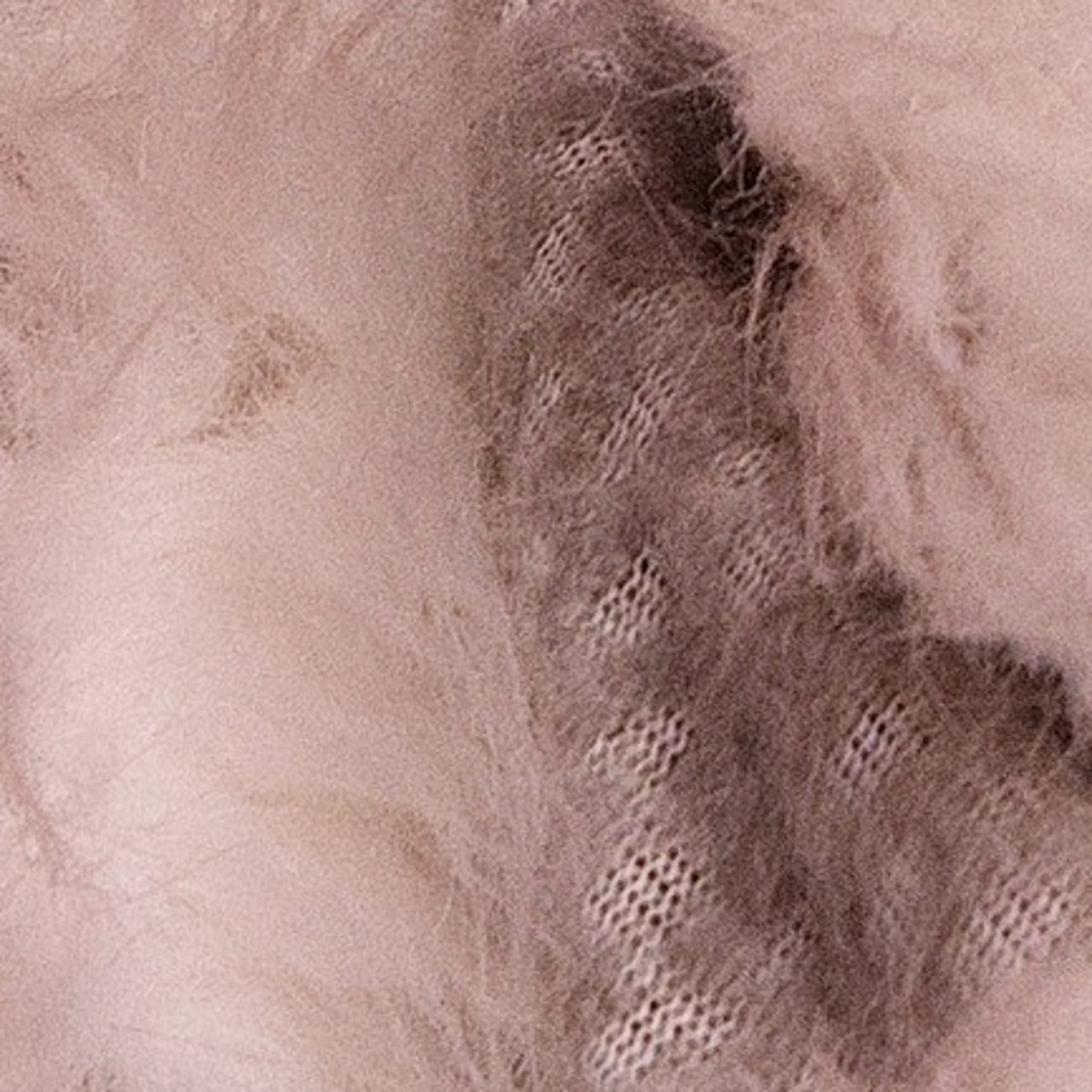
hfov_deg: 3.3
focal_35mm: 528
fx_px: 18845
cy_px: -2166
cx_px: 2280
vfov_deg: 3.3
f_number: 13
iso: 1000
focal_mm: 70
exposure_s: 1/400
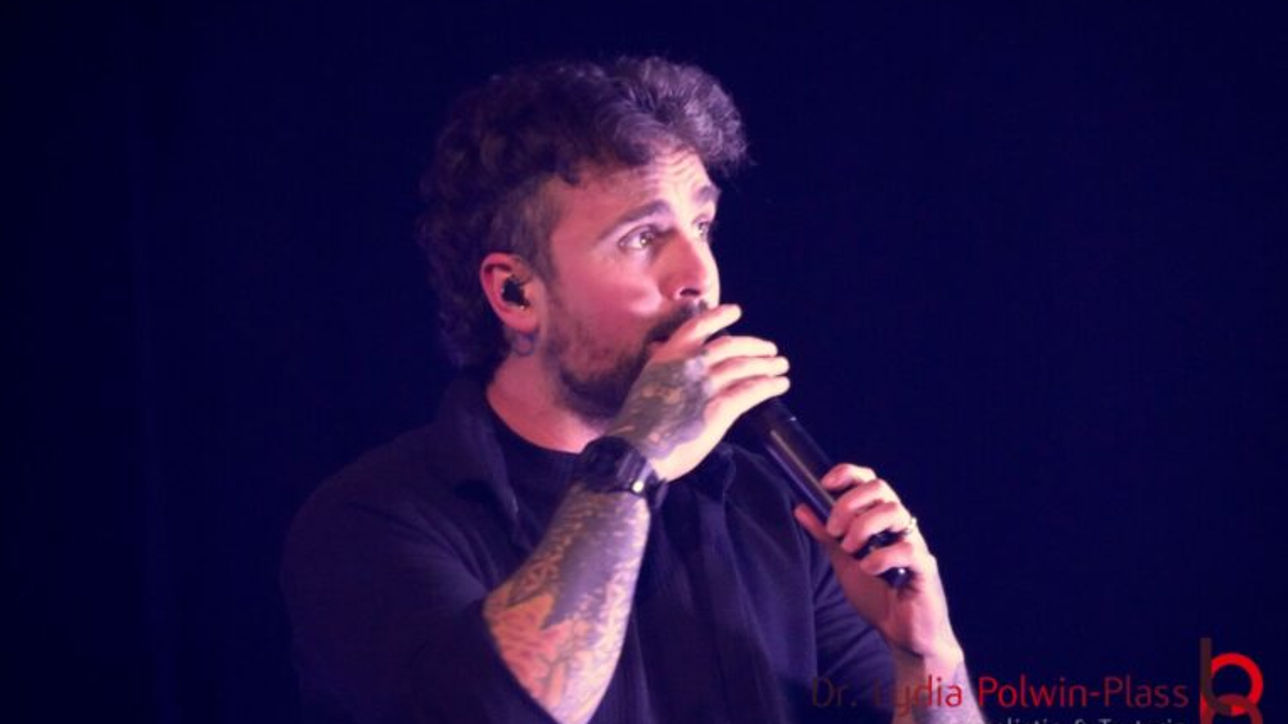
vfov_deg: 5.2
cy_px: 408
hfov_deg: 9.3
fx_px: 7941
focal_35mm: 233
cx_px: 641
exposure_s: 1/160
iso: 6400
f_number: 5.6
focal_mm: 147
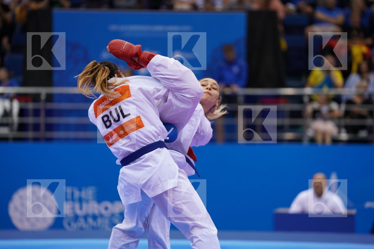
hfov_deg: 10.3
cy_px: 124
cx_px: 187
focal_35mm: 200
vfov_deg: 6.9
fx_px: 2078
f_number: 2.8
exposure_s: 1/1000
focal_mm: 200
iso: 1250
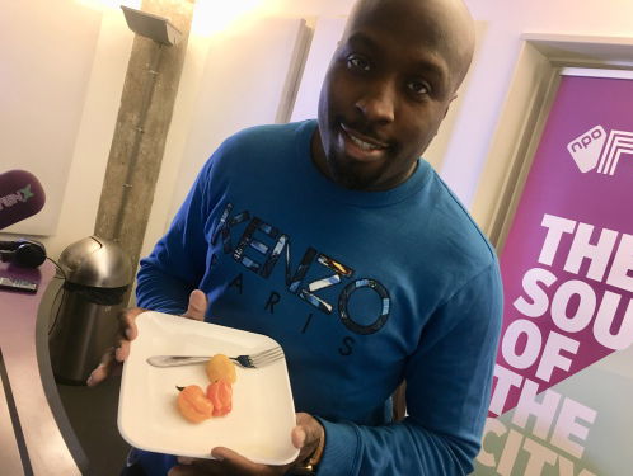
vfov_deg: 48.3
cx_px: 316
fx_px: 531
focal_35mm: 29
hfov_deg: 61.6
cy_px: 238
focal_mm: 4.15
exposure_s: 1/33
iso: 125
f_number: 2.2
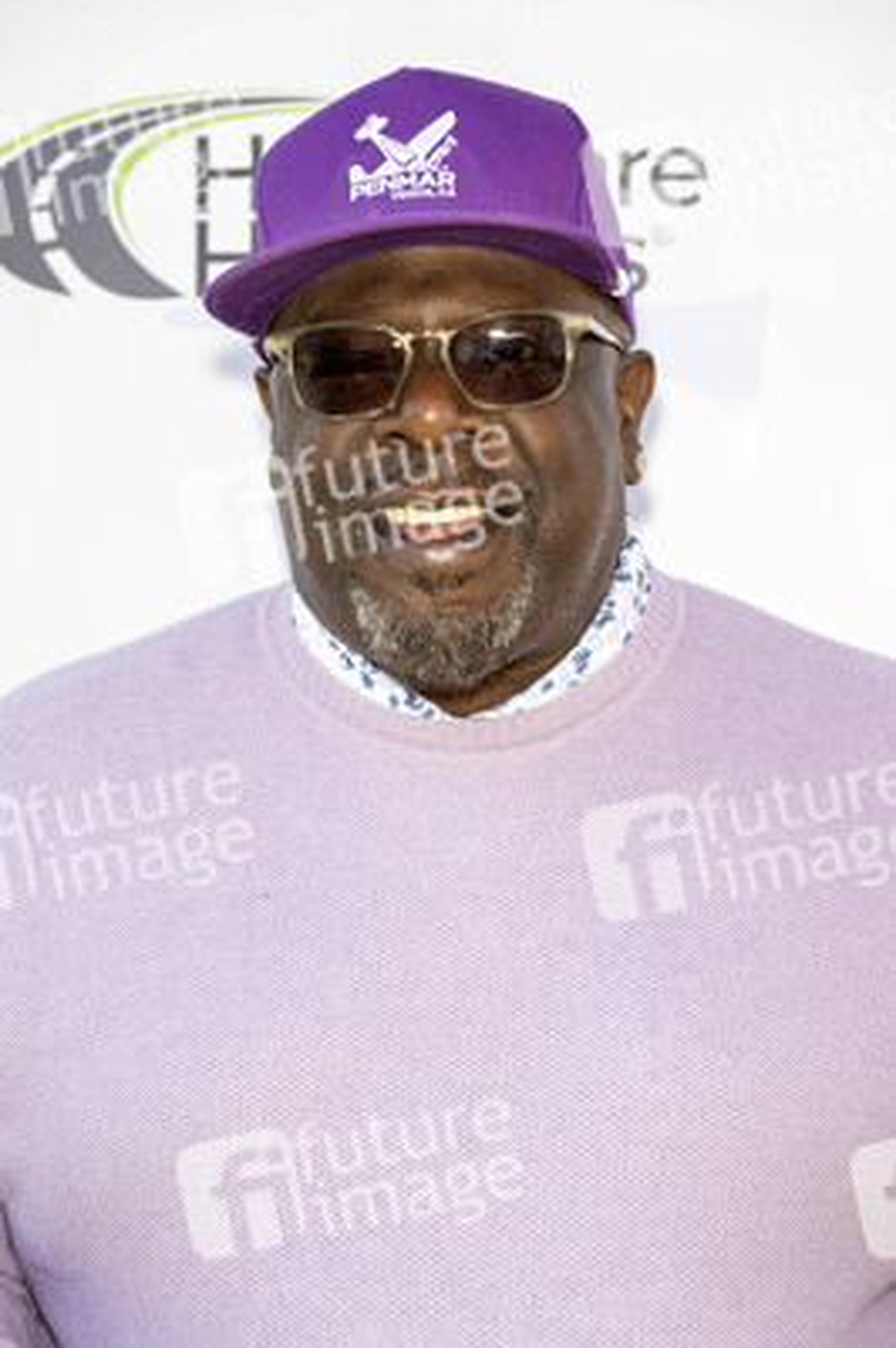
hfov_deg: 17.5
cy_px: 674
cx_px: 448
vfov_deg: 26.0
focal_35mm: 78
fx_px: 2917
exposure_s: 1/200
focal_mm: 78
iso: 200
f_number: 5.6
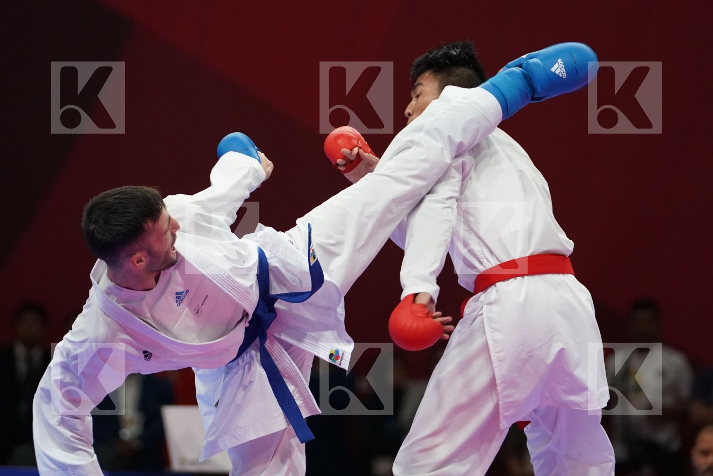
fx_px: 6951
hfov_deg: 5.9
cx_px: 356
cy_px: 238
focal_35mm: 351
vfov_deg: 3.9
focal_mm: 234
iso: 3200
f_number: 4
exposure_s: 1/1000
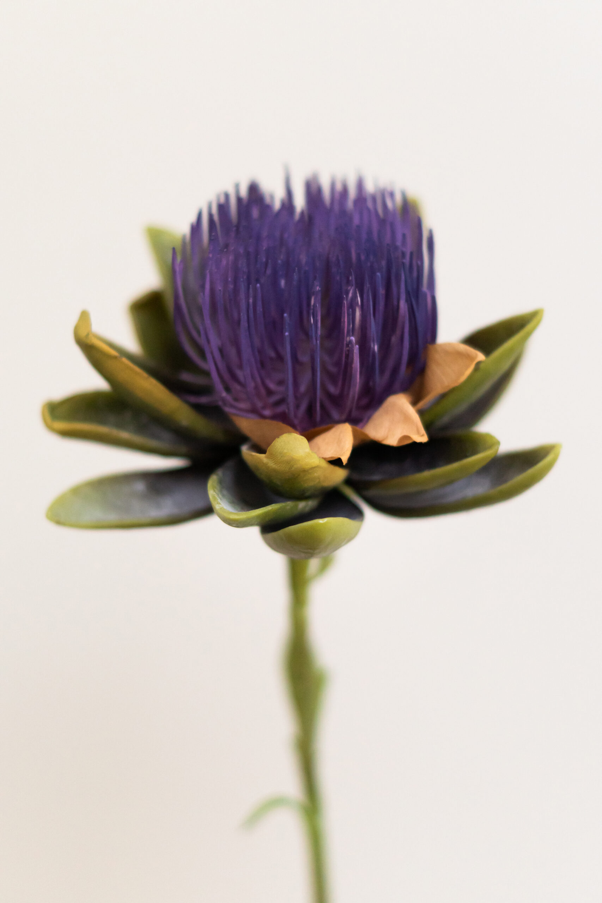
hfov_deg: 18.2
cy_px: 452
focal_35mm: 75
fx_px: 1881
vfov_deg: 27.0
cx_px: 301
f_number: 2
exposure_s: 1/160
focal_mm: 50
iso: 1600
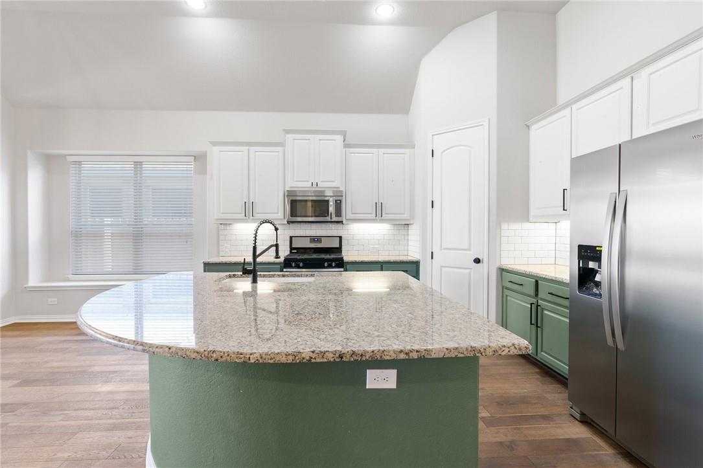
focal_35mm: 16
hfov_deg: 96.7
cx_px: 352
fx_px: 312
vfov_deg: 73.7
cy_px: 234
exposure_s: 1/4
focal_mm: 16
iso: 800
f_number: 8
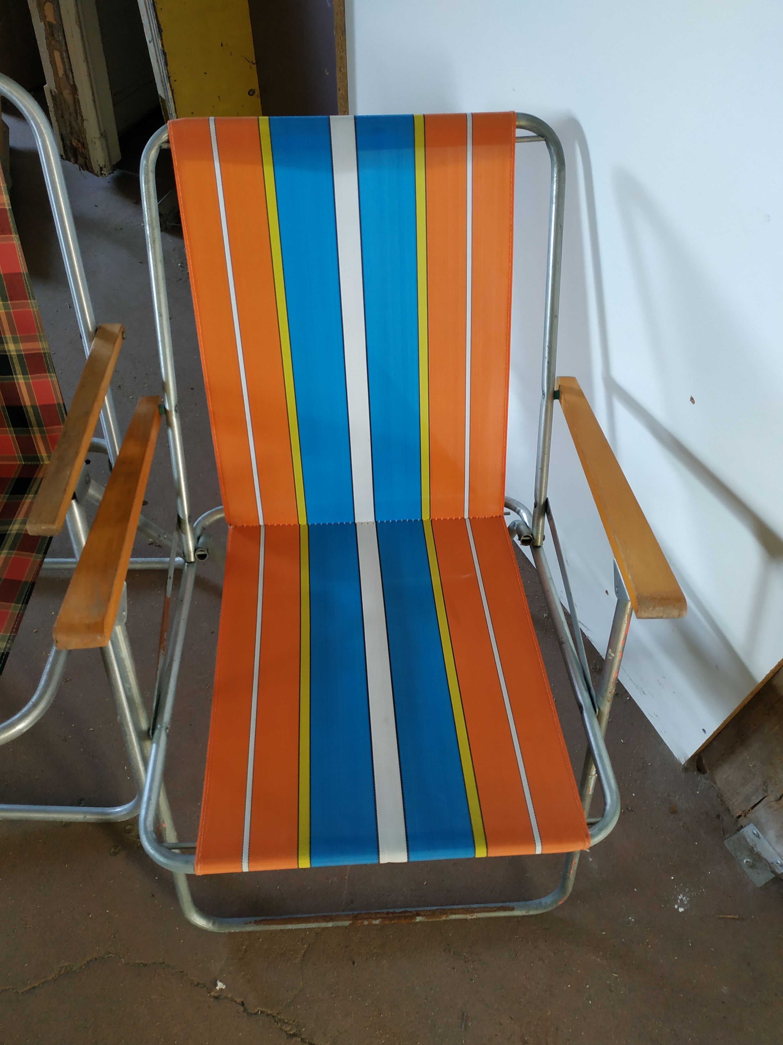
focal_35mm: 24
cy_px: 522
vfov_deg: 71.6
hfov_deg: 56.8
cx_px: 392
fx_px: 724
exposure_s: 1/25
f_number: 1.9
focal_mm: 3.94
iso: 200
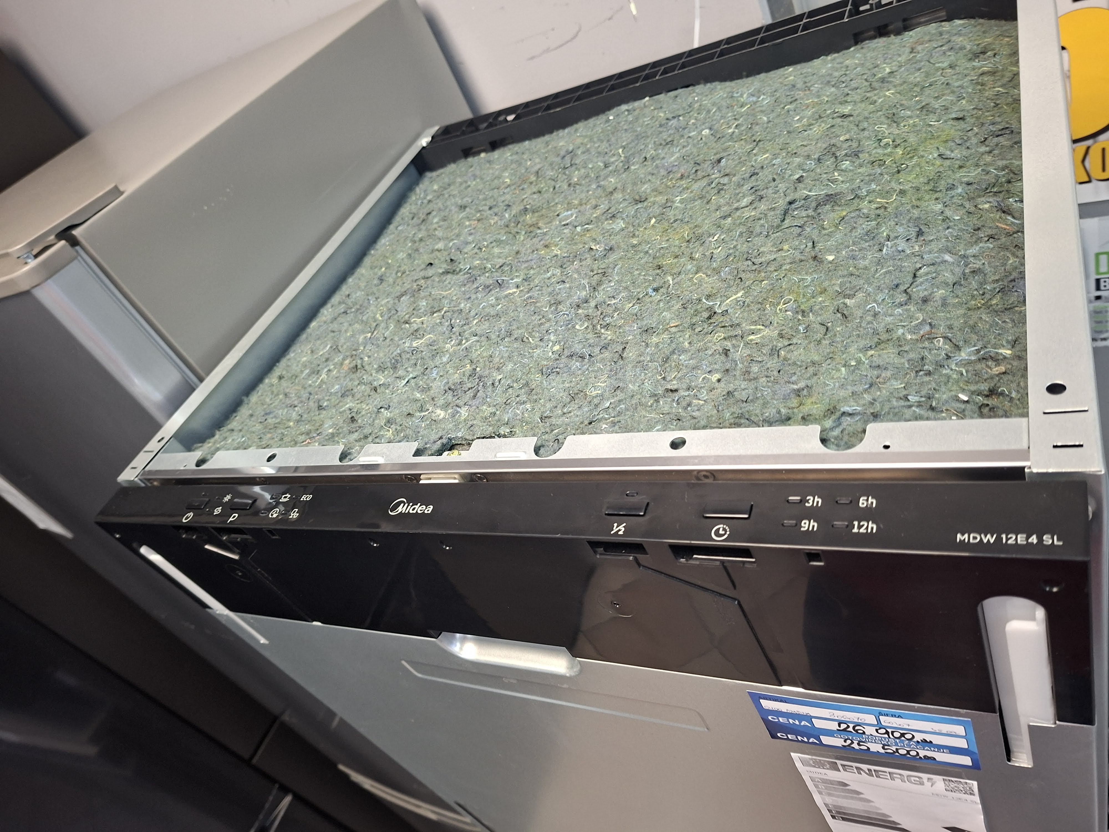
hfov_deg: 73.9
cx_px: 554
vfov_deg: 58.9
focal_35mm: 23
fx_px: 737
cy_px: 416
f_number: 1.8
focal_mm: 5.54
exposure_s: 1/33
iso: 320
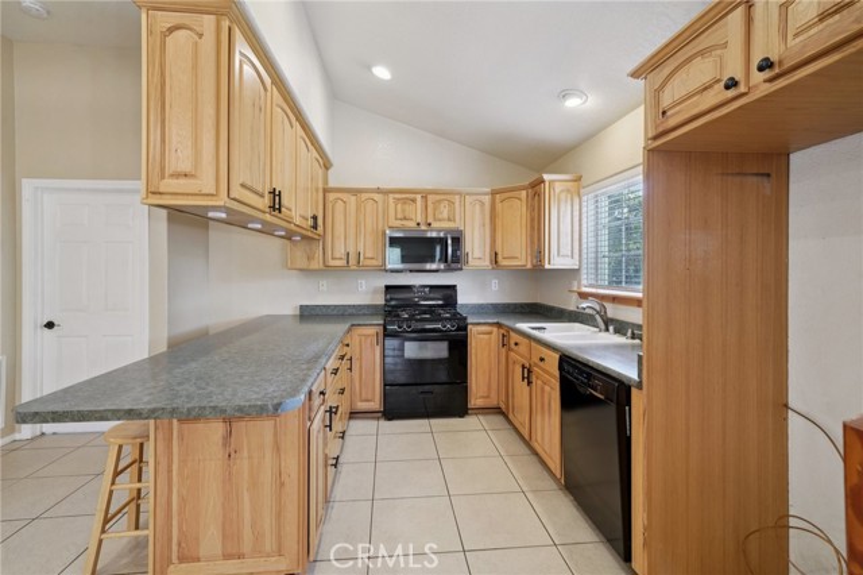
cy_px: 288
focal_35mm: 15
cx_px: 432
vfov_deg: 77.3
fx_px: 359
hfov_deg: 100.4
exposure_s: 1/5
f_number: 8
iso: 400
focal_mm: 15
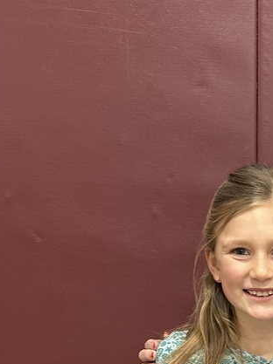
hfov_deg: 22.8
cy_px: 391
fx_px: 621
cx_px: 326
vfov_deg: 29.7
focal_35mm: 59
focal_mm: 6.86
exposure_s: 1/89
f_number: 1.78
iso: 250
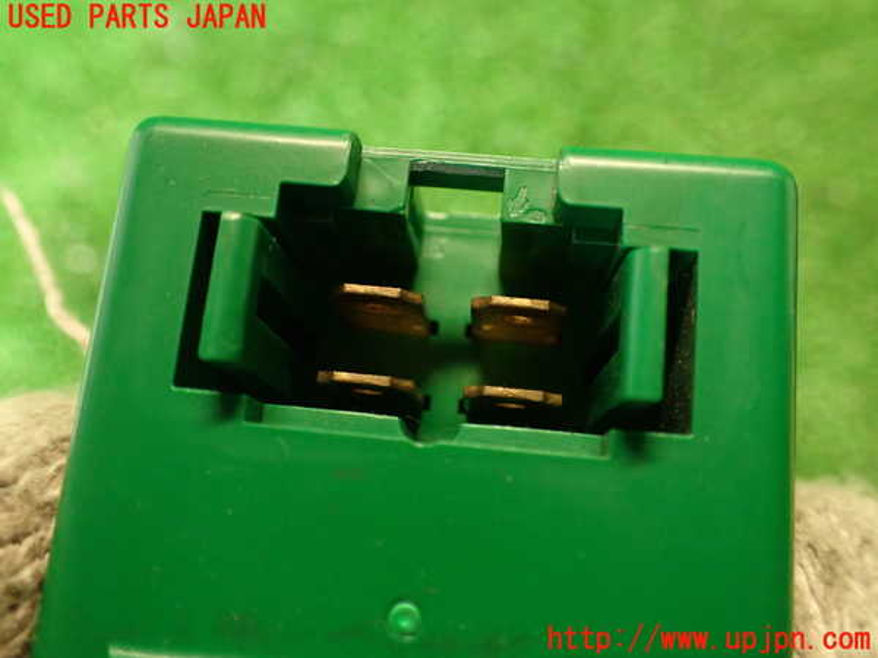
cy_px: 329
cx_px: 439
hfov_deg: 56.8
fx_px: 812
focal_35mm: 32
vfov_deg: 44.2
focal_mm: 5.79
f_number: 2.4
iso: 640
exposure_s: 1/30
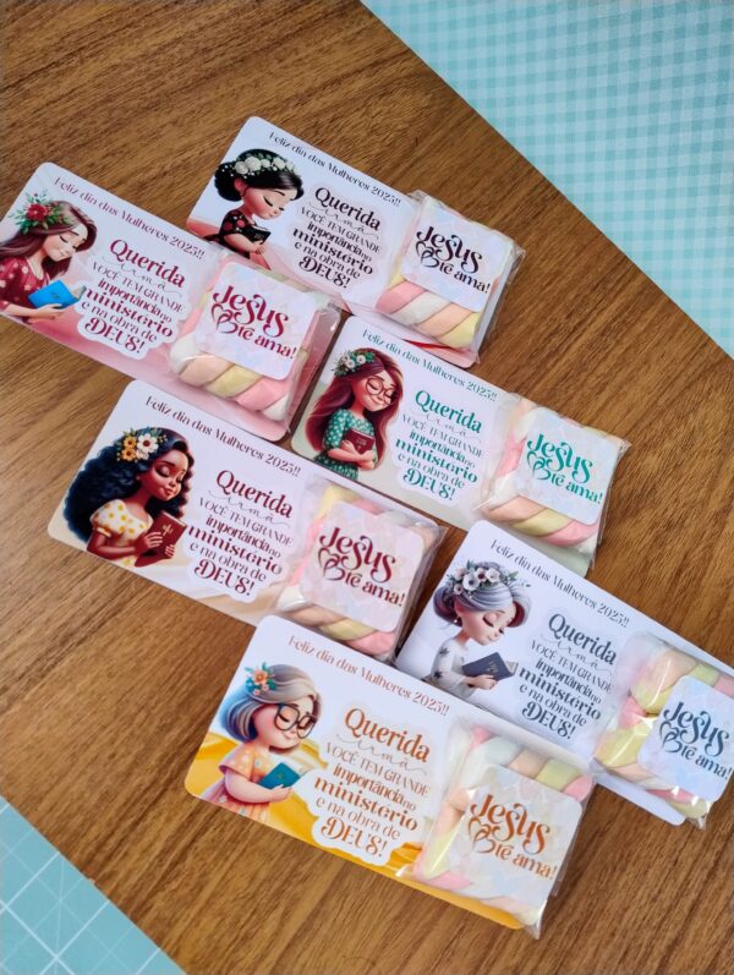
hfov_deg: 56.9
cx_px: 367
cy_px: 488
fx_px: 677
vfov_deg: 71.5
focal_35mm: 24
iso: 709
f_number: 1.8
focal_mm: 5.56
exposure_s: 1/60
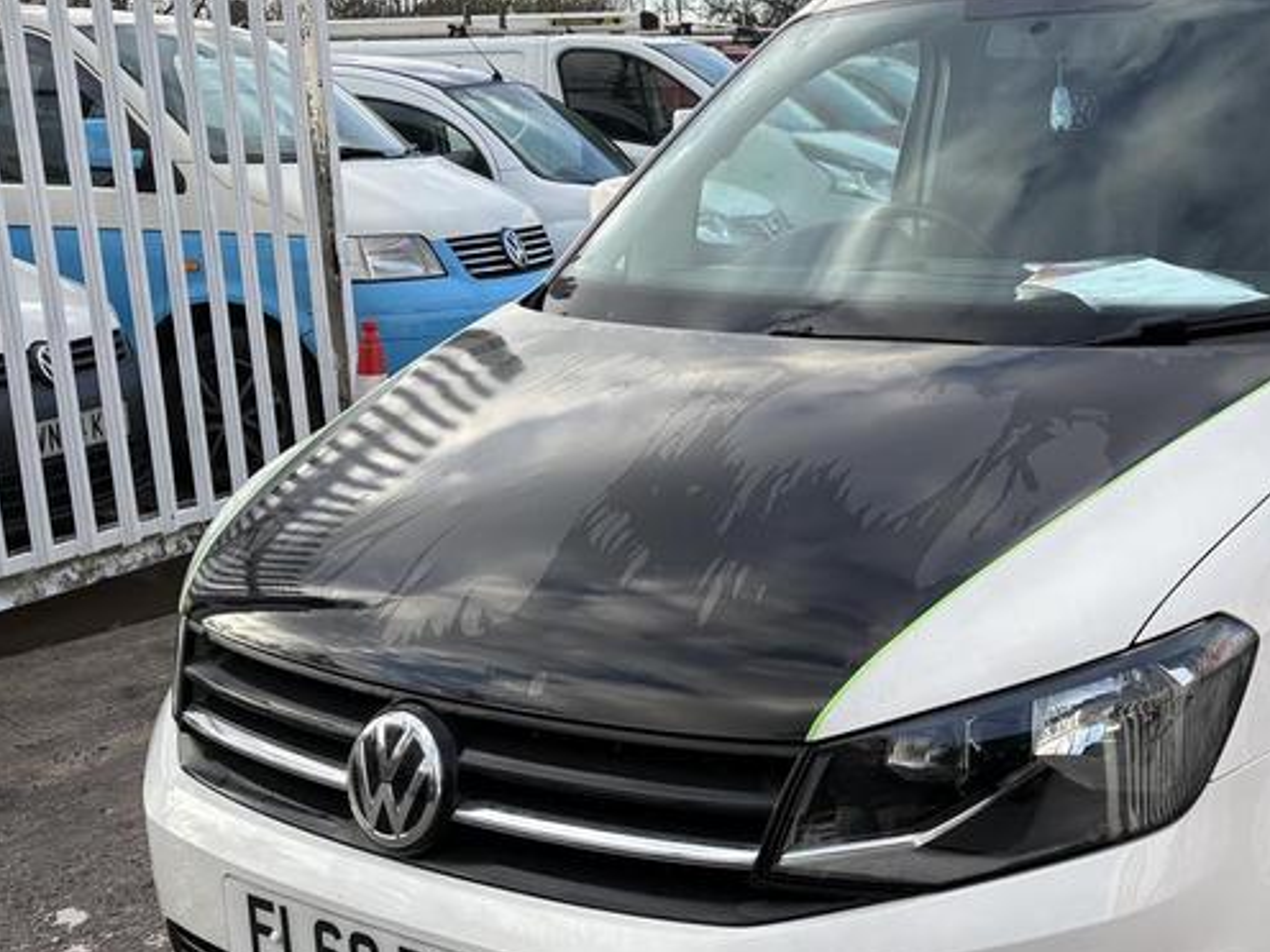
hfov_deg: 39.5
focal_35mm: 47
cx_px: 932
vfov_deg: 30.9
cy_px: 517
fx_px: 1724
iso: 50
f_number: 1.6
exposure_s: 1/933
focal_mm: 5.96
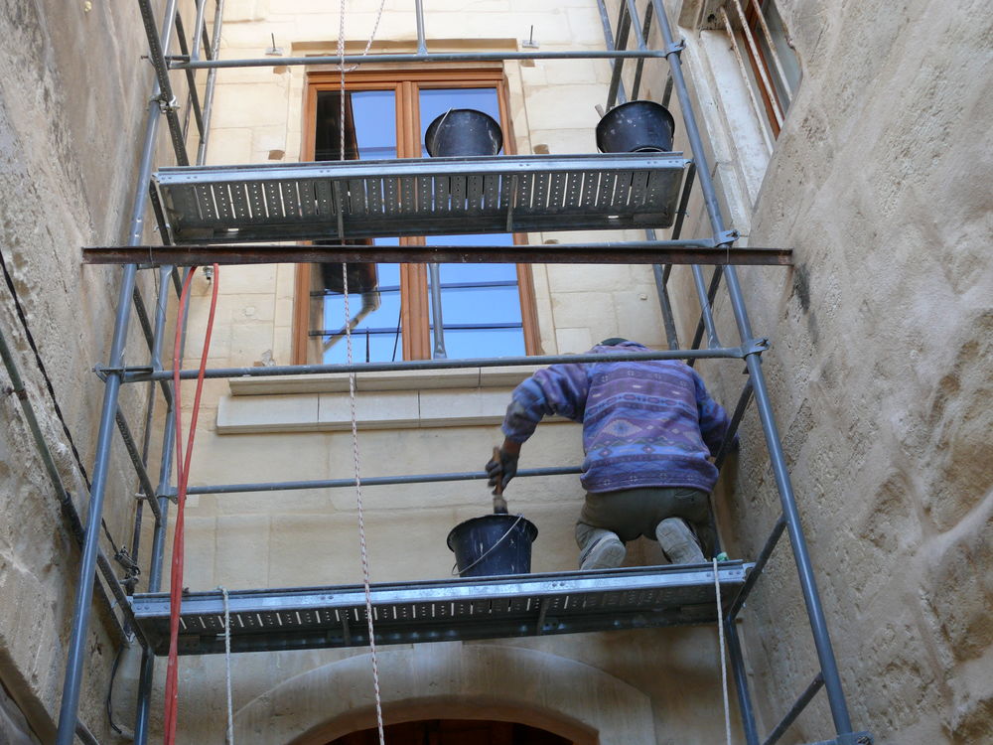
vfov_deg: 36.0
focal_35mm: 40
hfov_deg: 46.8
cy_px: 372
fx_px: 1147
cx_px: 496
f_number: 2.8
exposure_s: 1/50
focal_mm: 8.4
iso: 100
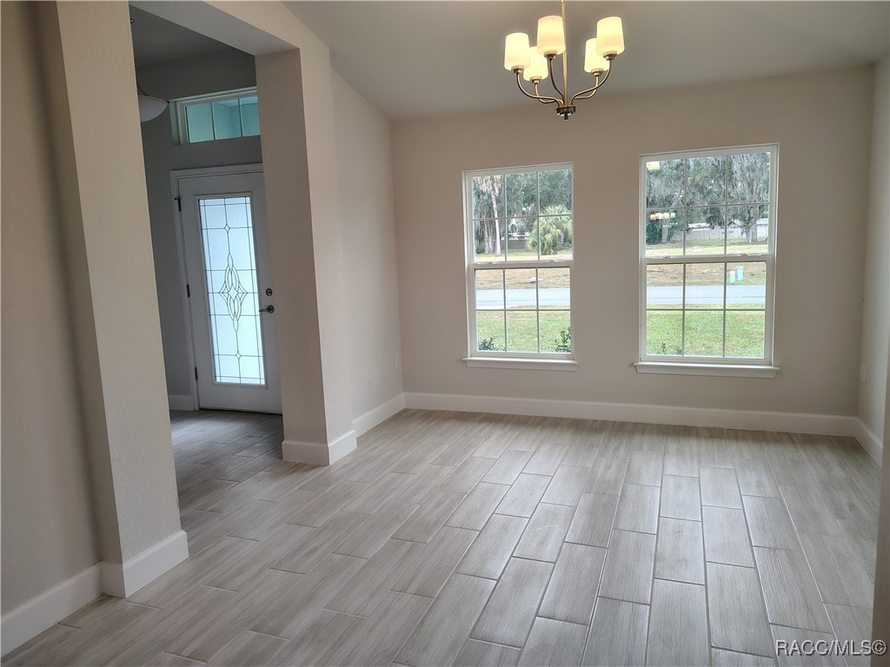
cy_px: 334
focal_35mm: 24
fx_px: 617
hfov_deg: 71.6
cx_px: 445
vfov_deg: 56.8
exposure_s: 1/120
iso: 239
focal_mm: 5.56
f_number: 1.8
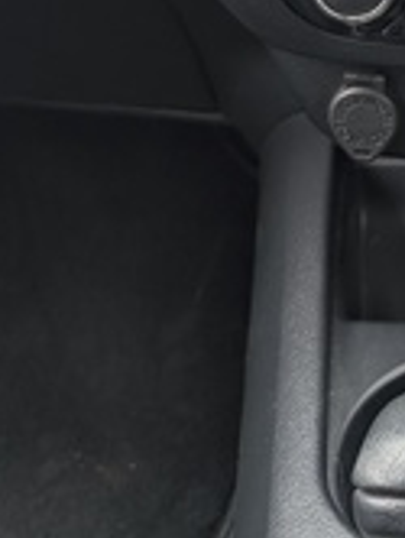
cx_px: 505
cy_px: -224
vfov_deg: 20.0
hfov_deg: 16.2
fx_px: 1354
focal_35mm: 87
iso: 17
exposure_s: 1/309
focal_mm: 6.9
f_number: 1.68
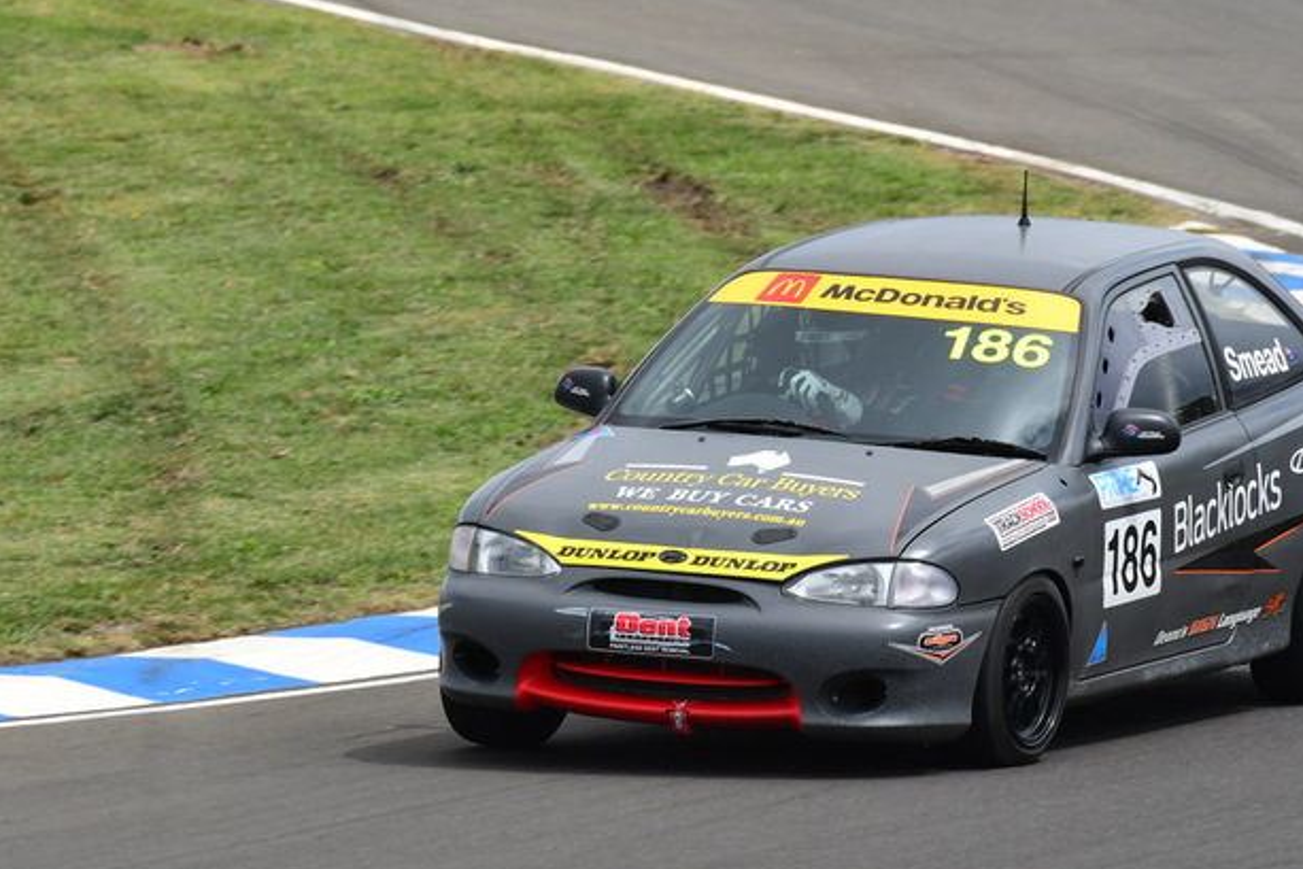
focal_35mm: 940
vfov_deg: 1.5
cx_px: 676
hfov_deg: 2.2
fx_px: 34029
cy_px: 414
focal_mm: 480
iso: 400
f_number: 10
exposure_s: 1/640
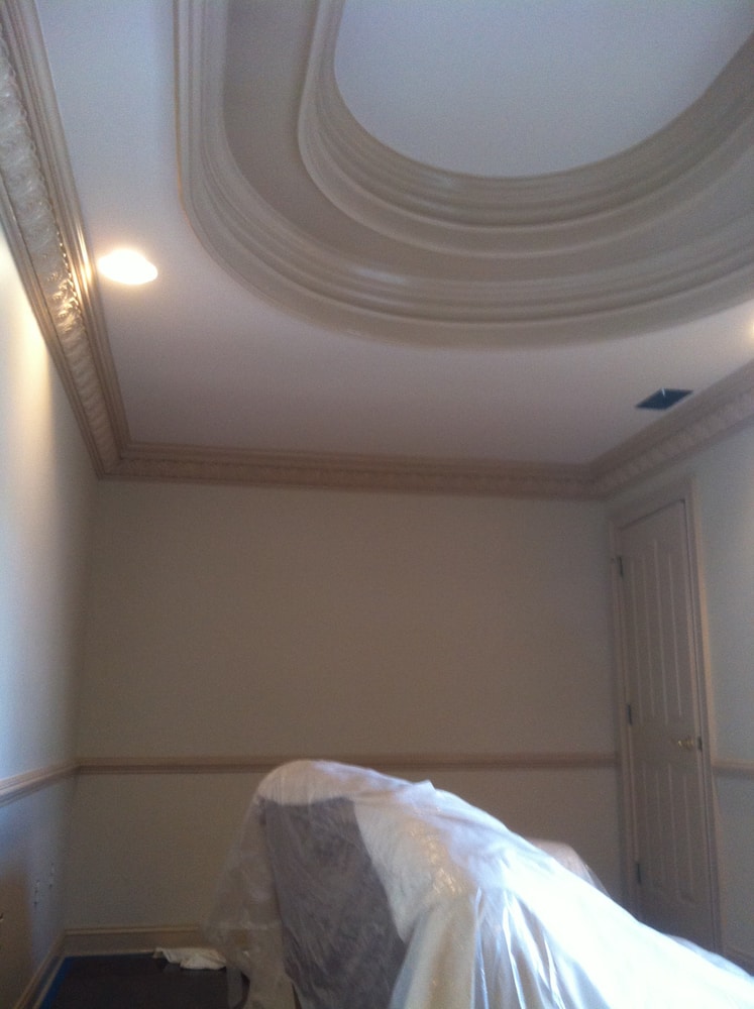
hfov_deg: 40.6
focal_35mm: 35
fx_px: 1019
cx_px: 377
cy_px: 504
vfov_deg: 52.7
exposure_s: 1/15
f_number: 2.8
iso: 125
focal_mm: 3.85
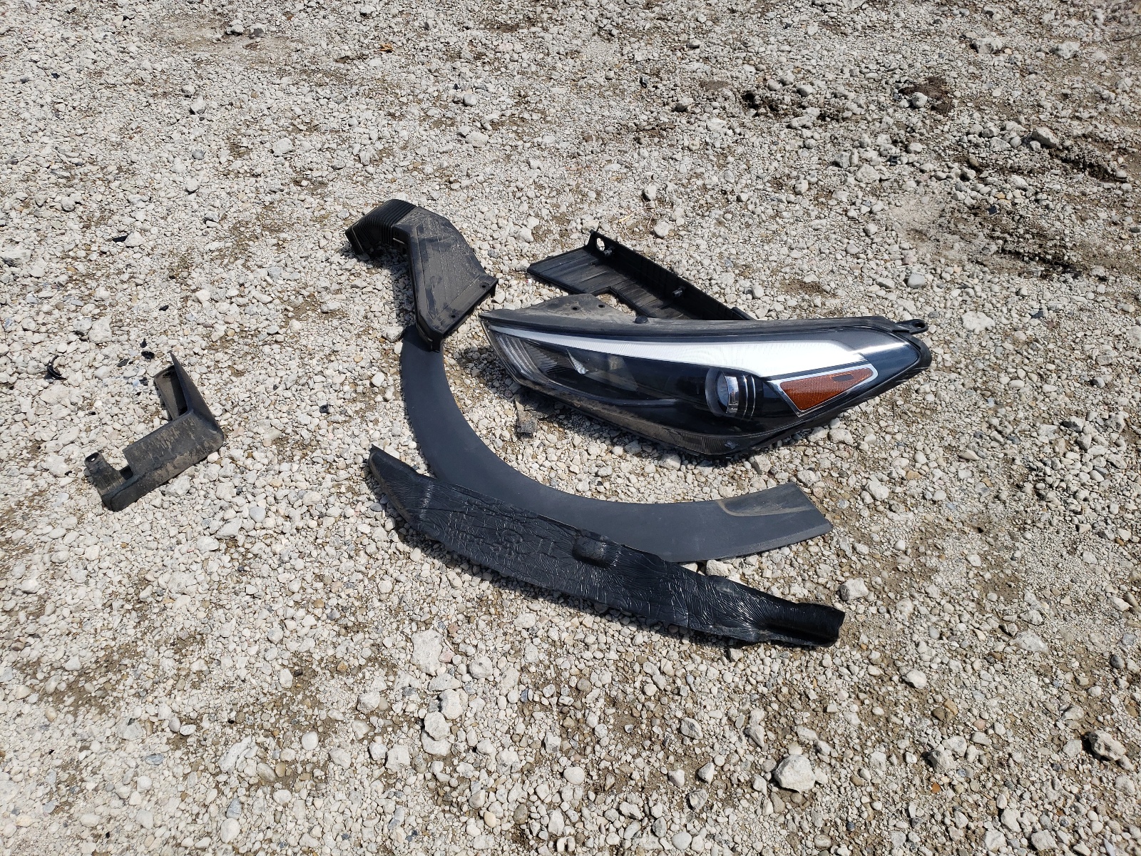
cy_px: 428
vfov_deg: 53.1
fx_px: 857
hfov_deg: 67.3
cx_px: 570
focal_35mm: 26
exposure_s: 1/5000
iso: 50
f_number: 1.5
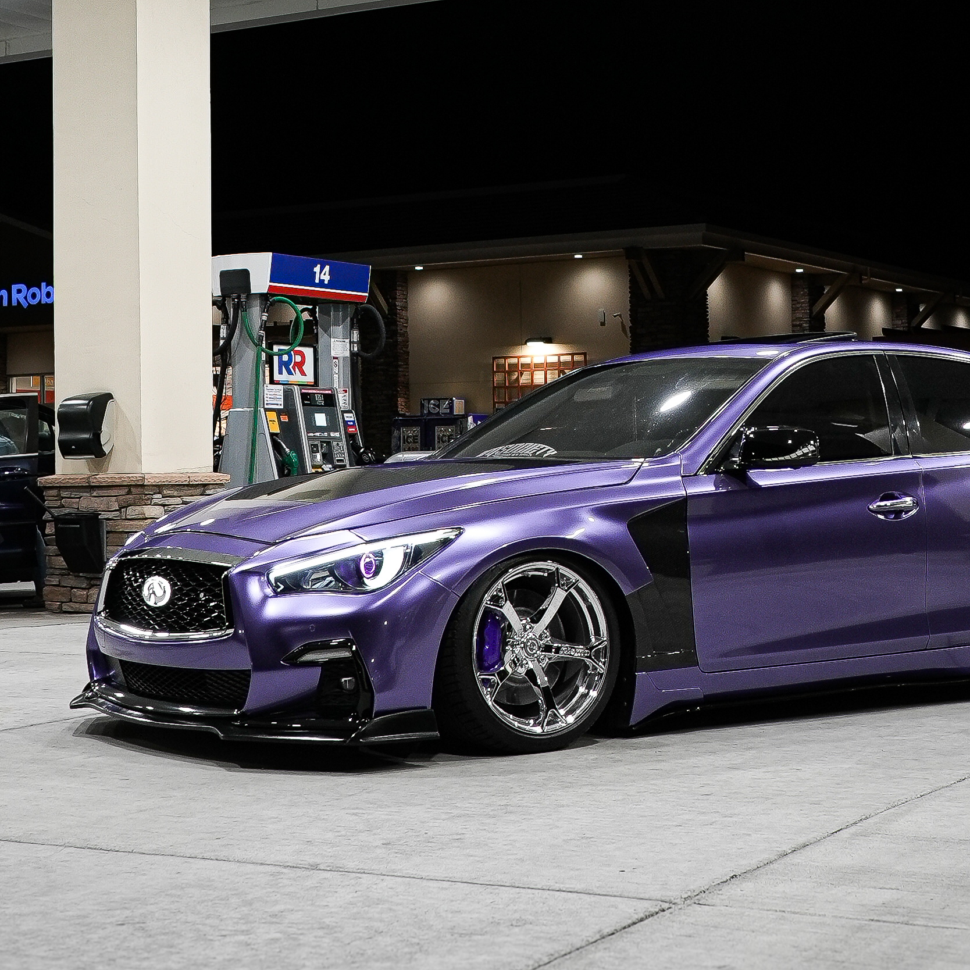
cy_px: 373
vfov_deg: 25.7
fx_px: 2124
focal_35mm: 67
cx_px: 647
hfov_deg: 25.6
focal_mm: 31
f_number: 4.5
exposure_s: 1/125
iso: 640
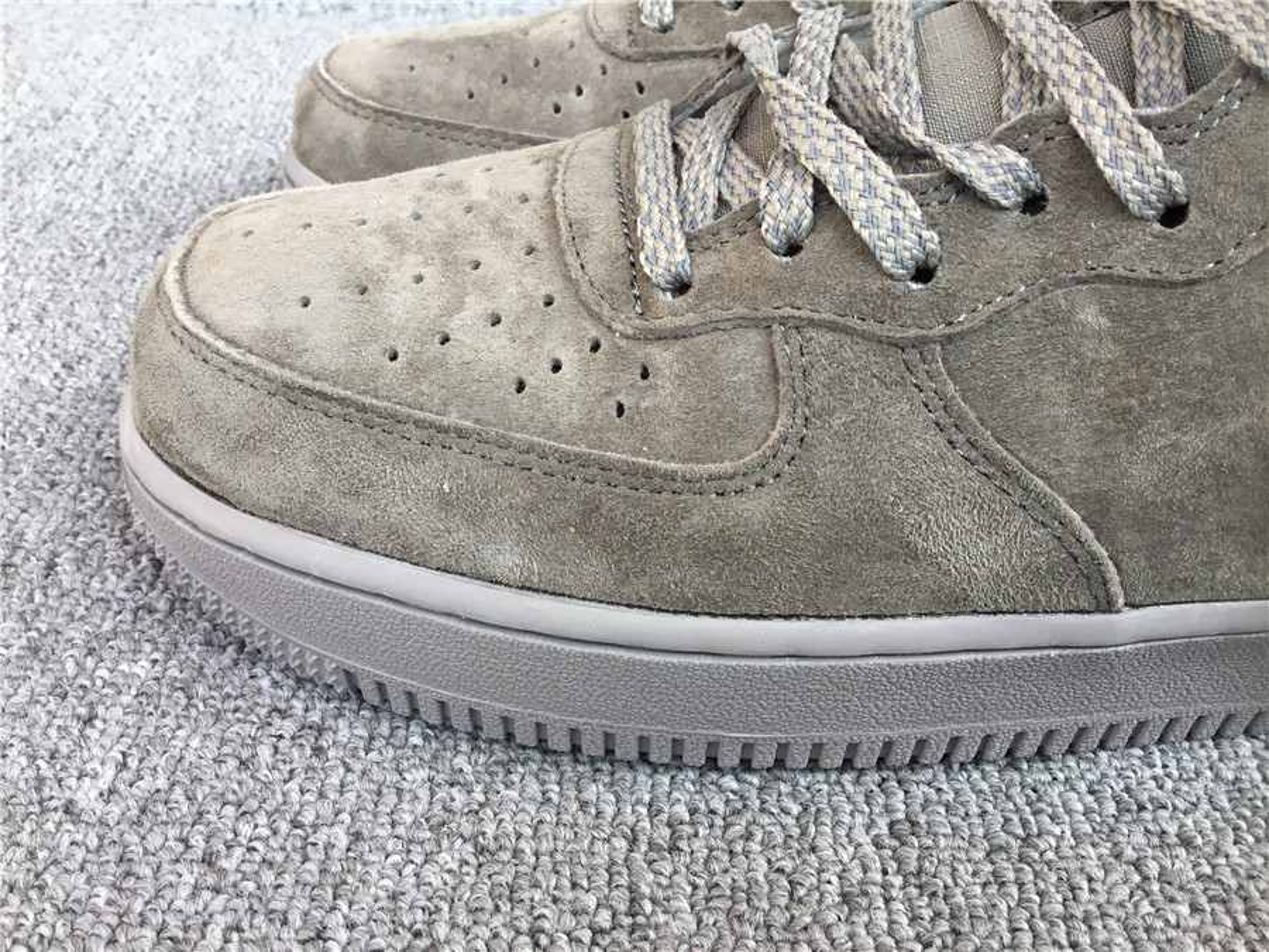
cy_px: 476
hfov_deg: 58.4
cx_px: 634
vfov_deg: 45.4
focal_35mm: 31
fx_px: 1136
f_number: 2.4
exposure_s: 1/111
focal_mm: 3.3
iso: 25
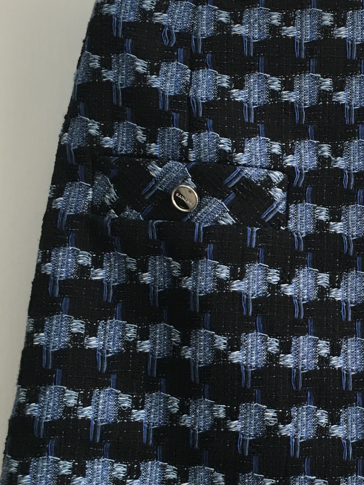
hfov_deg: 21.1
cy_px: 294
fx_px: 939
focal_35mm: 67
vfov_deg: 28.9
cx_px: 368
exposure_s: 1/33
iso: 32
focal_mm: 4.15
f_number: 2.2
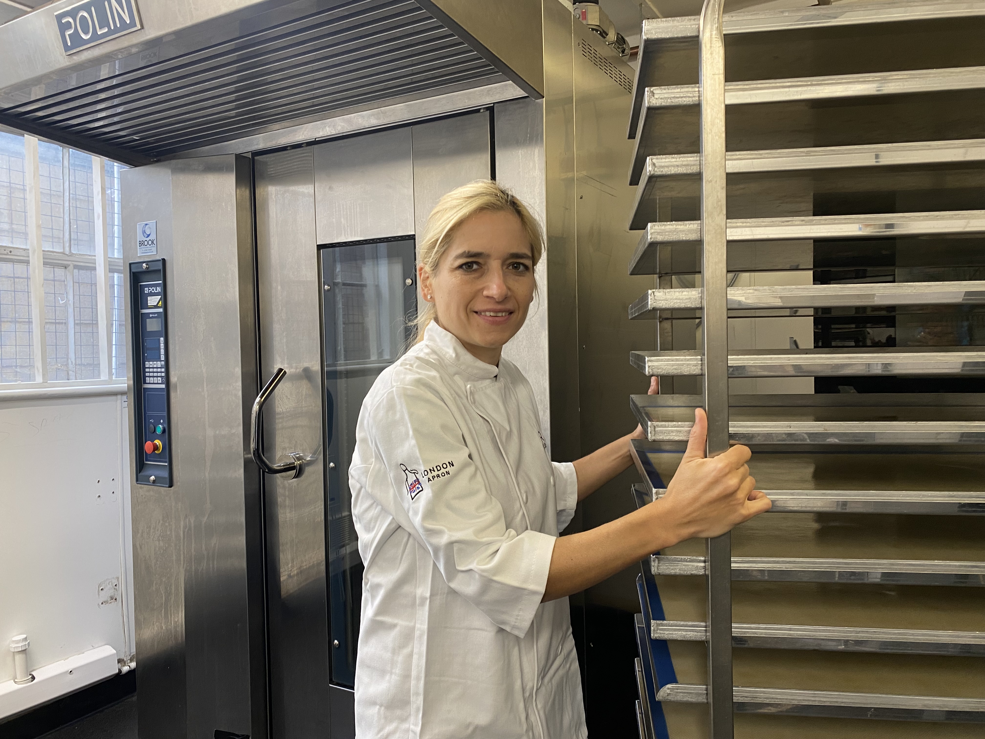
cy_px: 370
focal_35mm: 26
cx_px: 492
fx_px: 740
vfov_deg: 53.1
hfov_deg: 67.3
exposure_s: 1/50
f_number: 1.8
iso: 125
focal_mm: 4.25
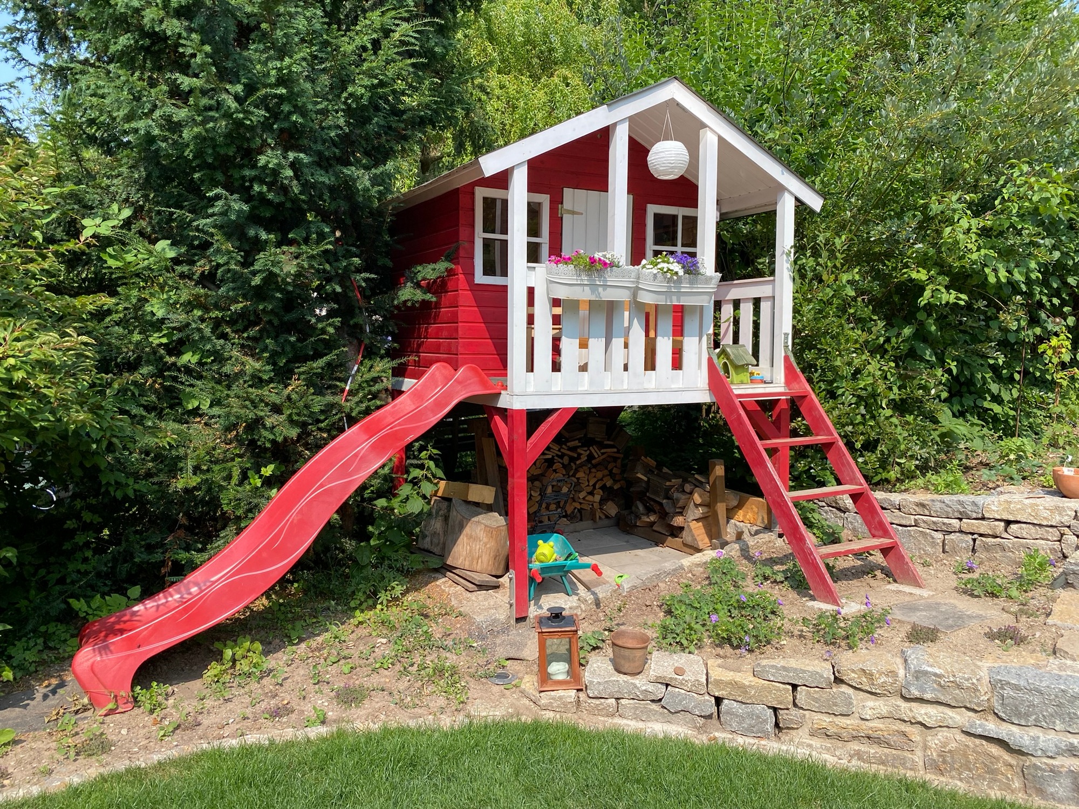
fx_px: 810
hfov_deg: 67.3
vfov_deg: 53.1
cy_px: 404
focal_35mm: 26
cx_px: 540
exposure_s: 1/1678
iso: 32
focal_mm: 4.25
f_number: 1.8
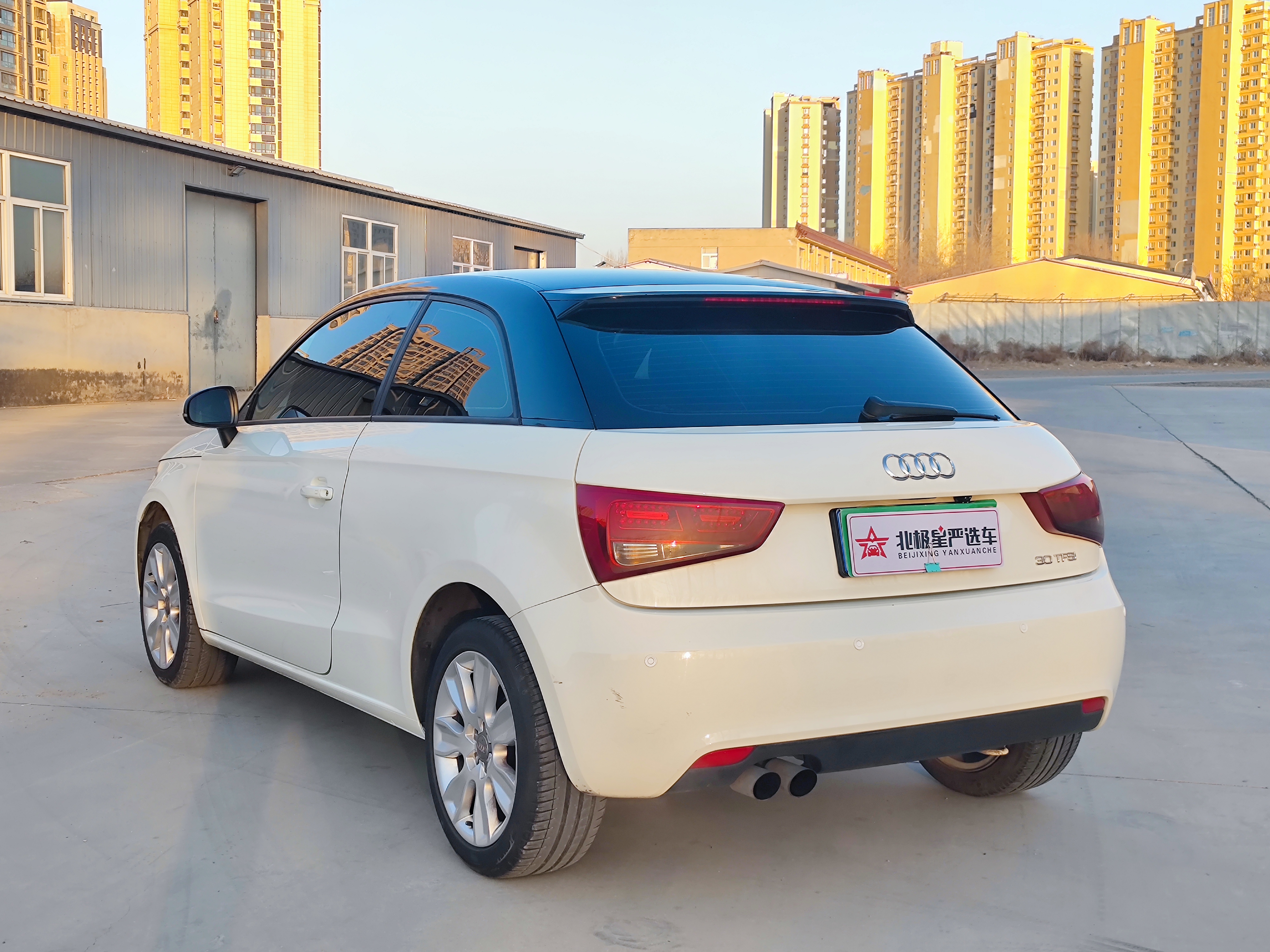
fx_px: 1394
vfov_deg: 37.7
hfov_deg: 49.0
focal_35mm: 38
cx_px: 635
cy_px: 476
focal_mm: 7.59
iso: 50
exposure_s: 1/436
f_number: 1.95
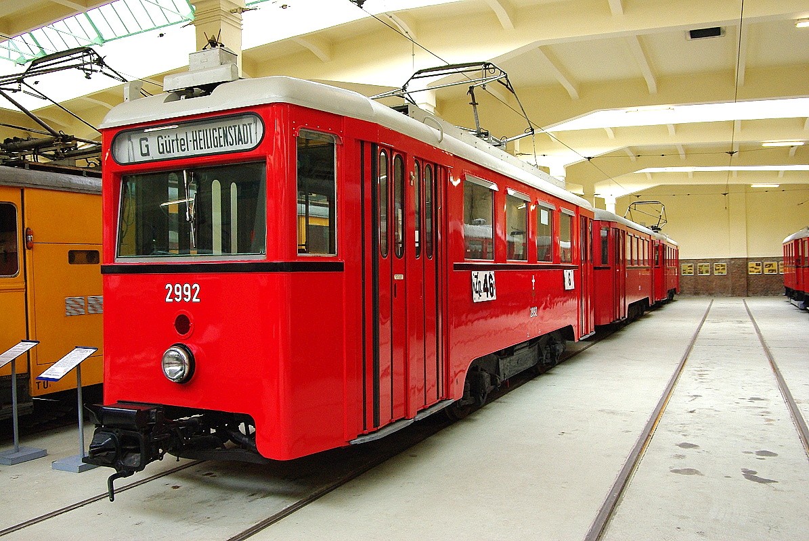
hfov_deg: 61.9
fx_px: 675
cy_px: 270
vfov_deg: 43.7
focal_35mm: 30
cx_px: 404
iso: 800
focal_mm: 20
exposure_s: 1/30
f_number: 8
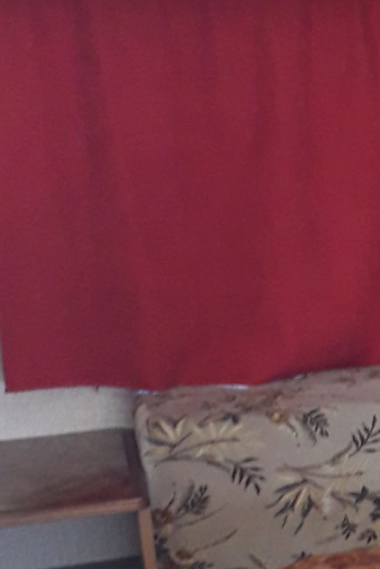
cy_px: 468
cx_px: 687
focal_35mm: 91
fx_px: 1440
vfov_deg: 22.0
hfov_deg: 13.5
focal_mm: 3.6
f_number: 1.9
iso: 160
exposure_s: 1/33
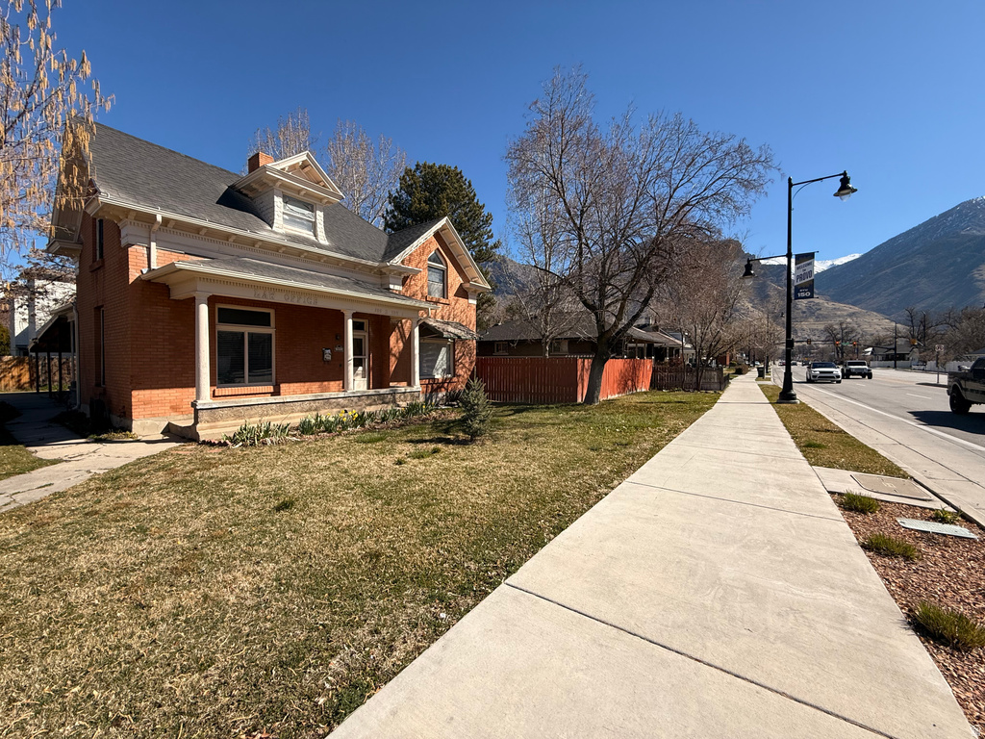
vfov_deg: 85.7
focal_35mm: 14
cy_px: 370
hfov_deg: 102.1
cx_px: 492
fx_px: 398
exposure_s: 1/1399
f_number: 2.2
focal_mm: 2.22
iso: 50
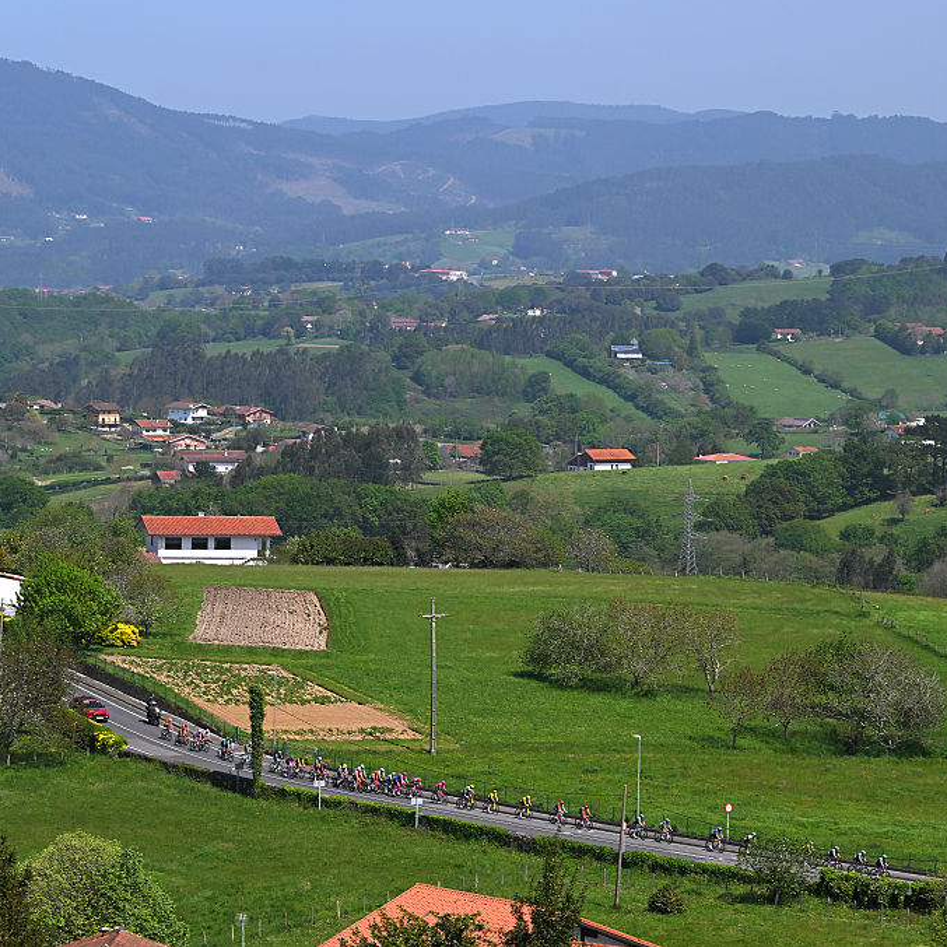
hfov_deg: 12.9
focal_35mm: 135
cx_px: 334
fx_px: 4178
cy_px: 471
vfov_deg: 12.9
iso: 250
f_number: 6.3
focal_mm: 105
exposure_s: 1/1600
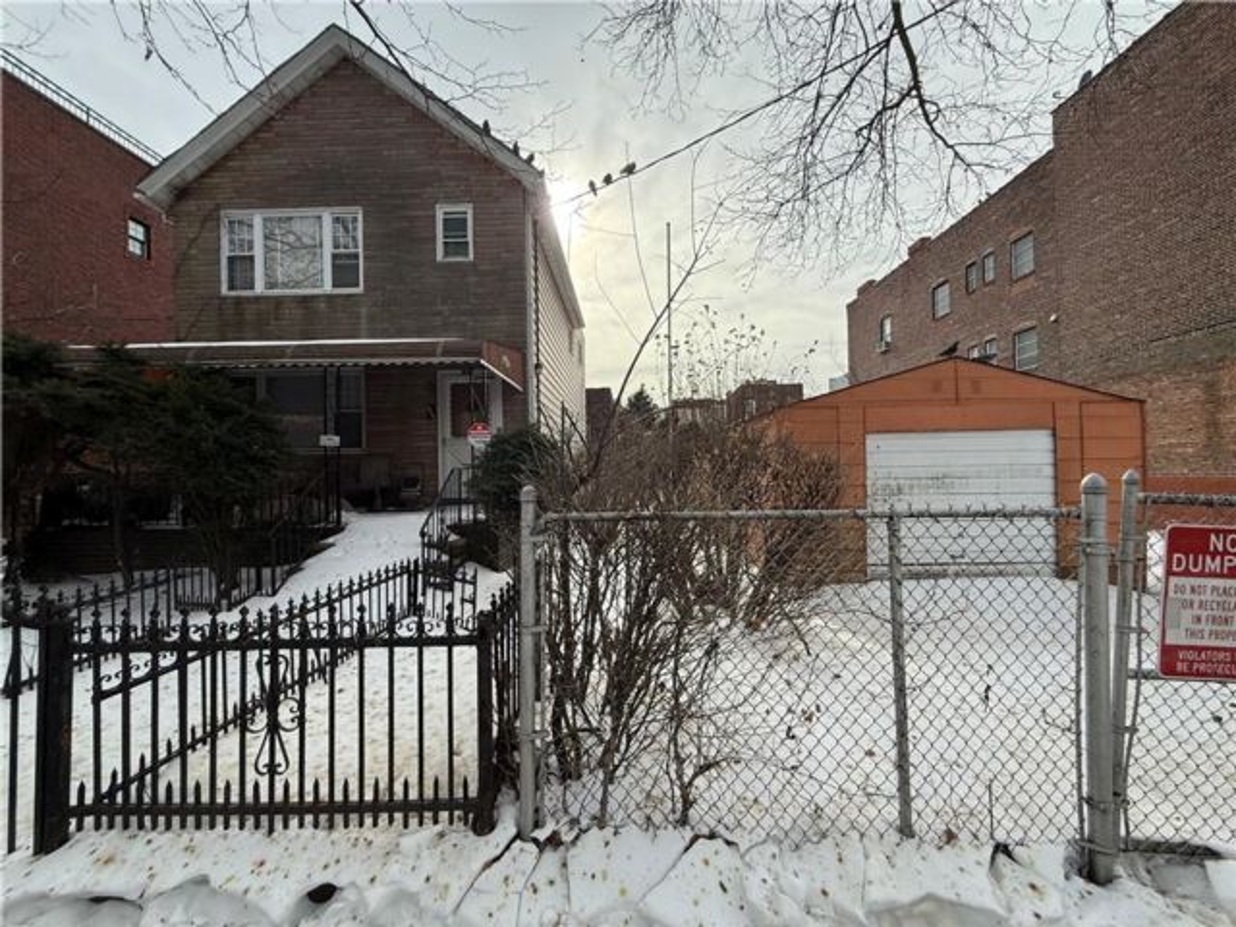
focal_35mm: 14
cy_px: 464
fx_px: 500
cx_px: 618
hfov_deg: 102.1
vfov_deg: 85.7
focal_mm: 2.22
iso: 80
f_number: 2.2
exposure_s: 1/2841
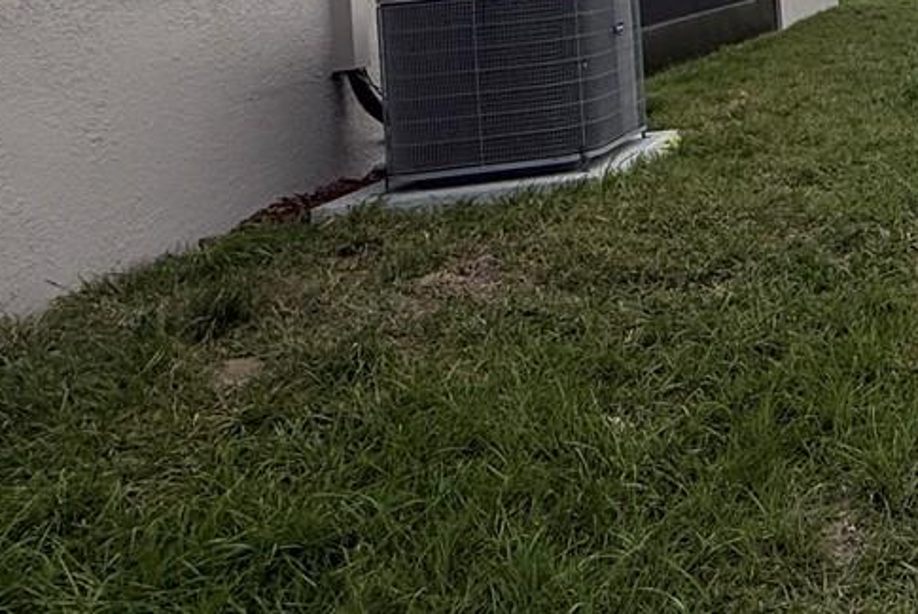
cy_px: -157
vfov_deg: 24.9
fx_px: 1225
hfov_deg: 30.6
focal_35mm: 48
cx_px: 1244
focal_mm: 2.22
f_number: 2.2
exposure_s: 1/2237
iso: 50
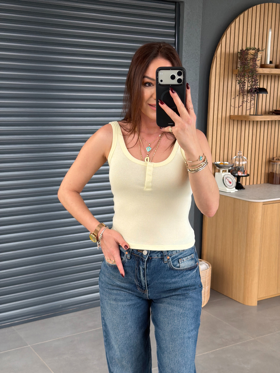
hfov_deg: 30.3
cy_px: 186
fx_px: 518
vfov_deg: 39.7
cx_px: 140
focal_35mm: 48
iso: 200
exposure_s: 1/60
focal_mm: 6.76
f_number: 1.78
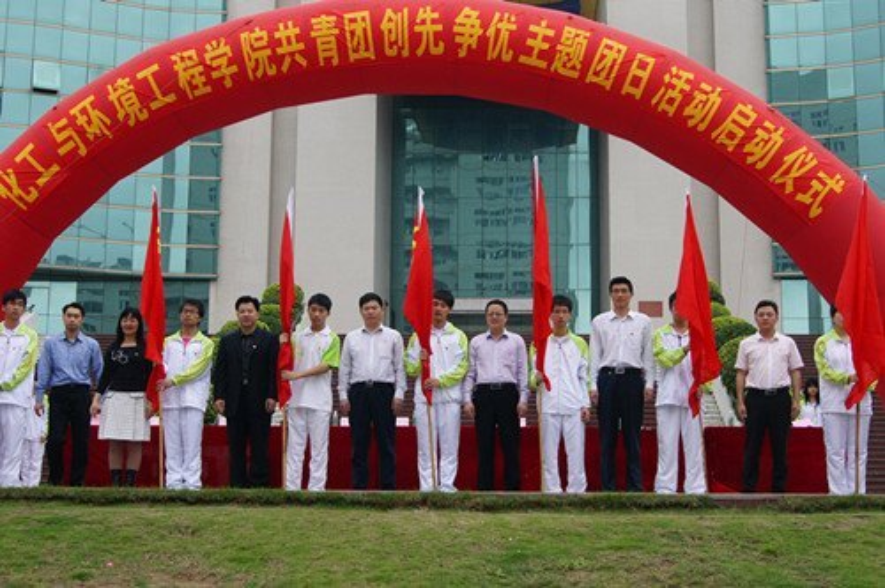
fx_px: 1105
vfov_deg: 29.8
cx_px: 442
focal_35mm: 45
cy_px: 294
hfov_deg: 43.7
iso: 800
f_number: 6.3
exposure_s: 1/1250
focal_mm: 30
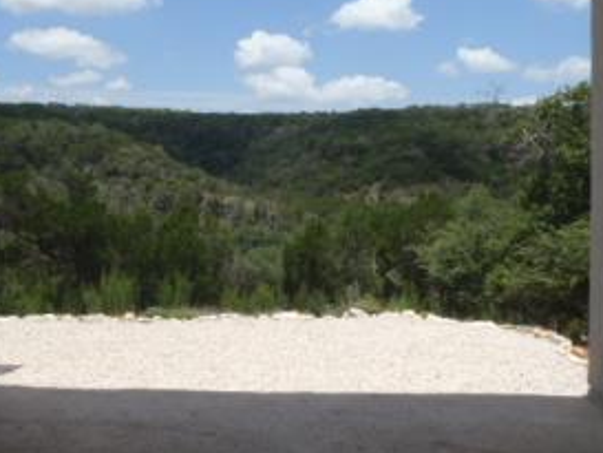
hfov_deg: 45.6
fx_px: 715
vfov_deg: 35.1
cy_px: 192
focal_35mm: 41
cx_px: 252
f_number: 3.9
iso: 80
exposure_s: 1/800
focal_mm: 5
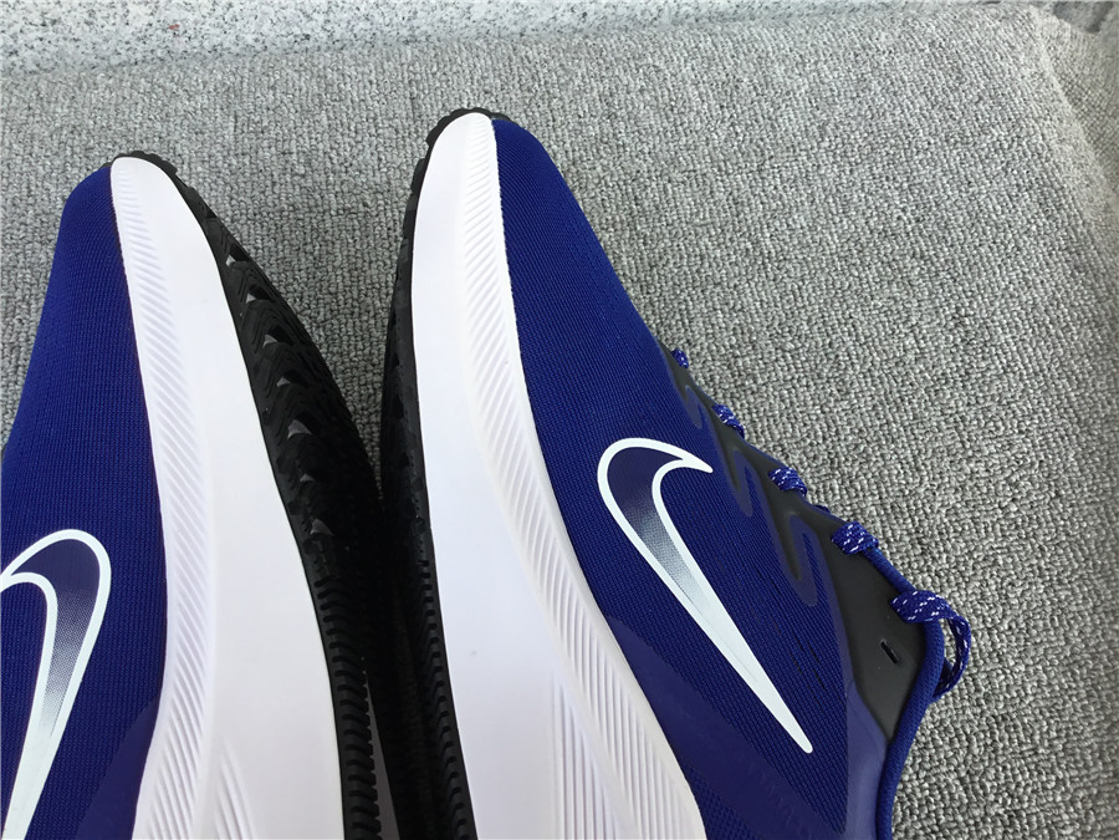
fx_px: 1002
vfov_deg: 45.4
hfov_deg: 58.4
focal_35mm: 31
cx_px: 560
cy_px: 420
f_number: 2.4
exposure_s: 1/265
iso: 25
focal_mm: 3.3
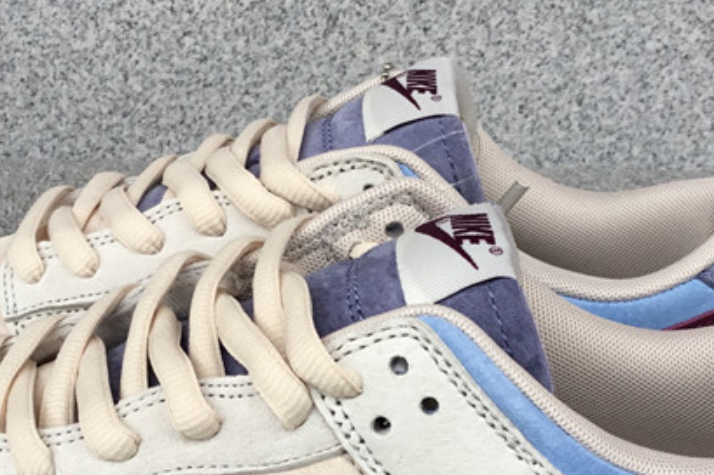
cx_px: 278
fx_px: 1407
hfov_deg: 28.4
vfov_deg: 18.7
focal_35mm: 71
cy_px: 450
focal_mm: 3.3
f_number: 2.4
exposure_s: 1/115
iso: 25
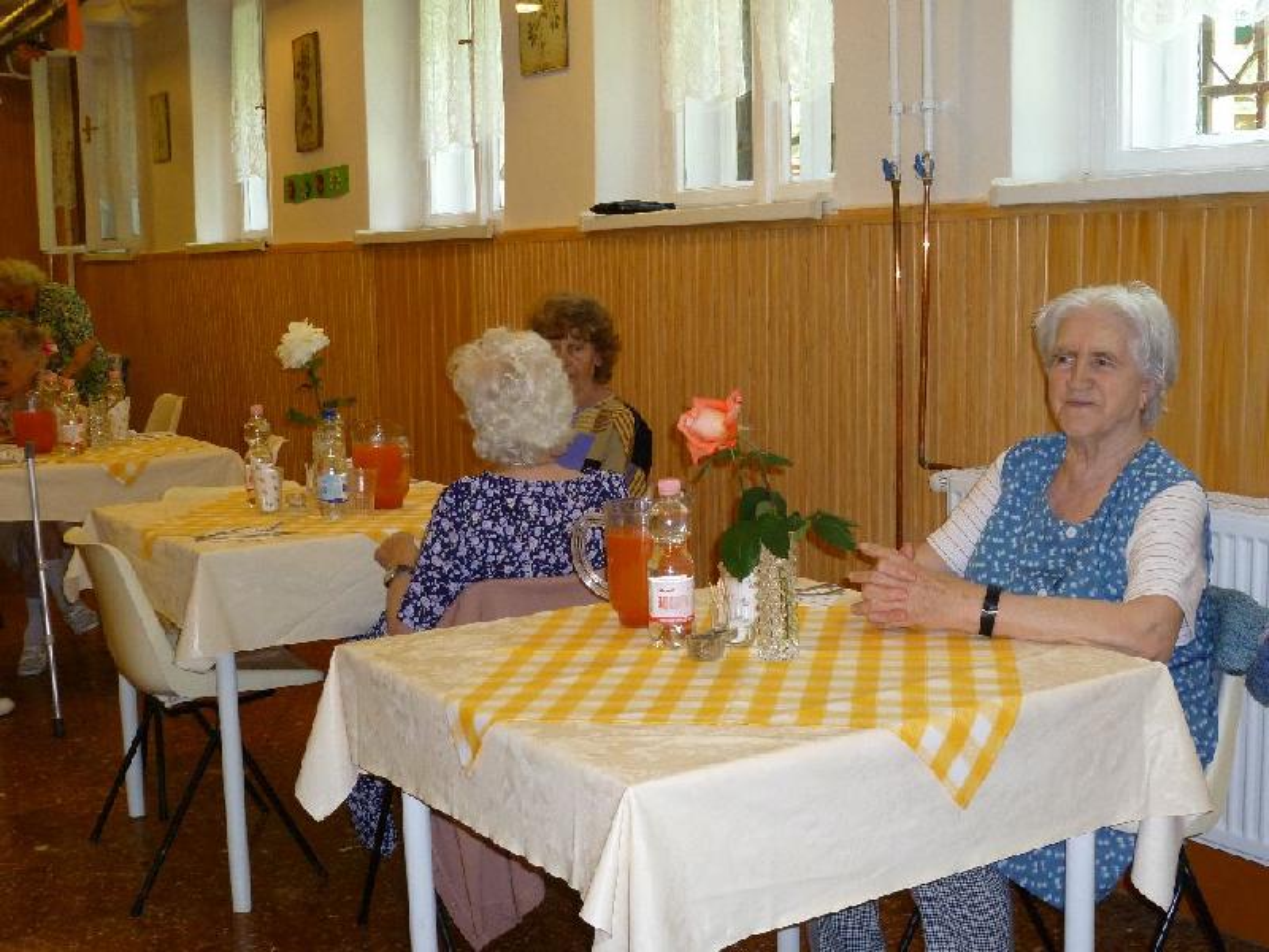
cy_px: 476
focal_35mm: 45
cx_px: 634
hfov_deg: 42.1
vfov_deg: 32.2
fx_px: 1650
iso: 200
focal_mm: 8
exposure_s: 1/30
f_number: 3.4
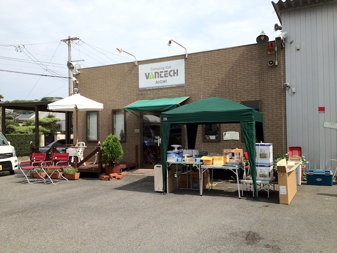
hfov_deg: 52.6
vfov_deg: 40.7
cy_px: 126
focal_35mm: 35
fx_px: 341
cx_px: 168
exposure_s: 1/2404
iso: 64
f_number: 2.4
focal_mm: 4.28
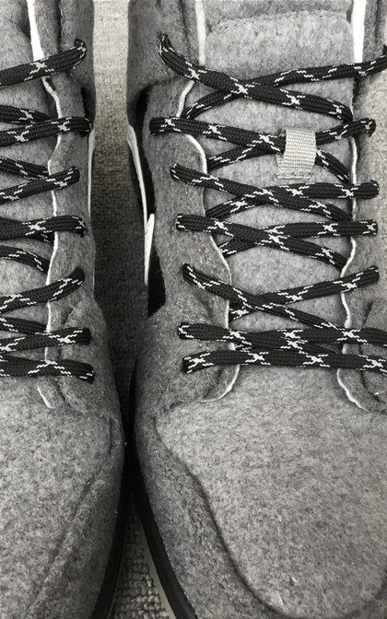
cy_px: 310
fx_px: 743
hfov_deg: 29.0
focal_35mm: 44
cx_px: 124
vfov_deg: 45.3
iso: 32
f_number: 2.4
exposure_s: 1/33
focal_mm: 3.3
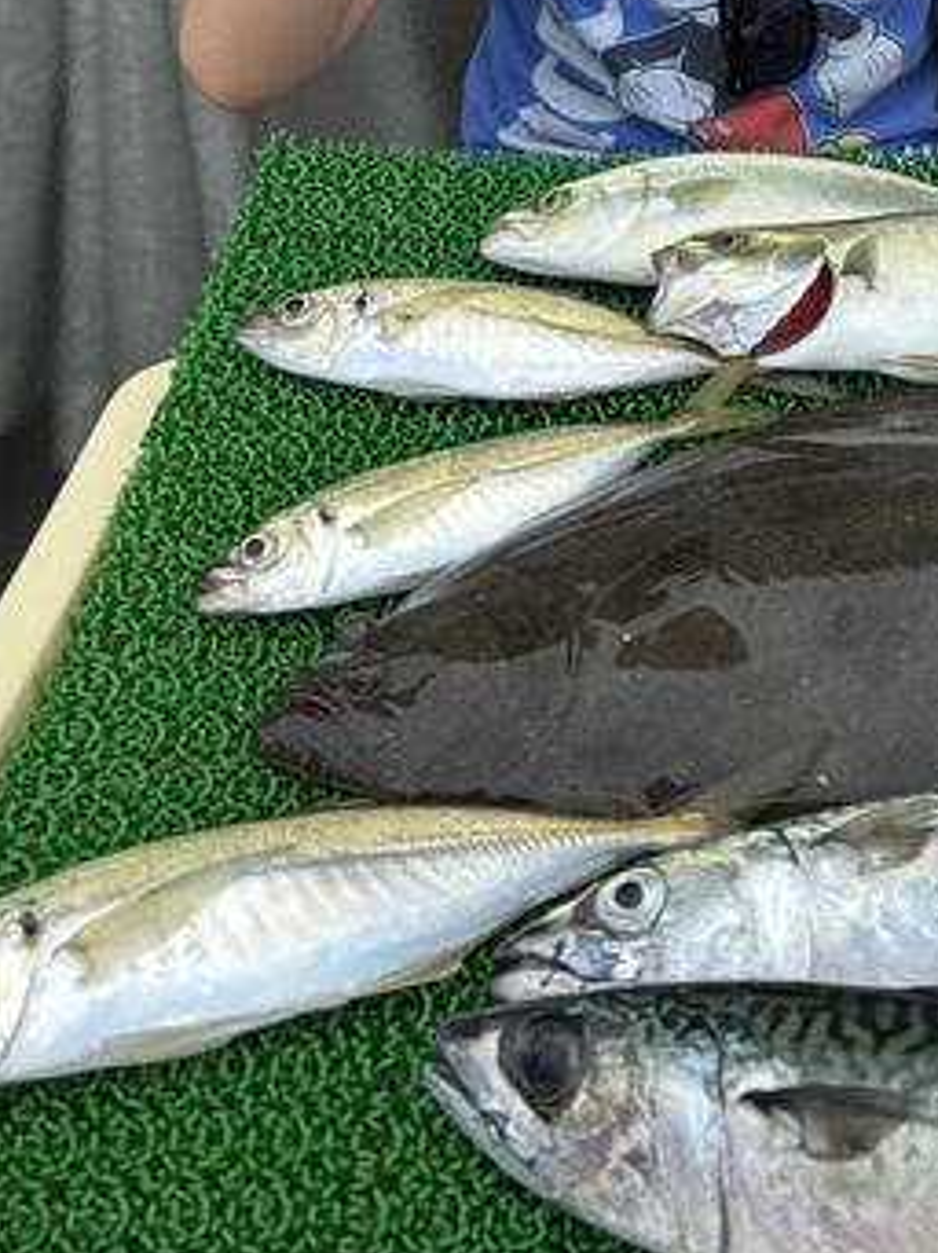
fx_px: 2351
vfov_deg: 27.3
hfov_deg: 22.0
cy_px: -136
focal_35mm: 65
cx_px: 846
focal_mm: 5.96
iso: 50
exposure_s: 1/1047
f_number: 1.6
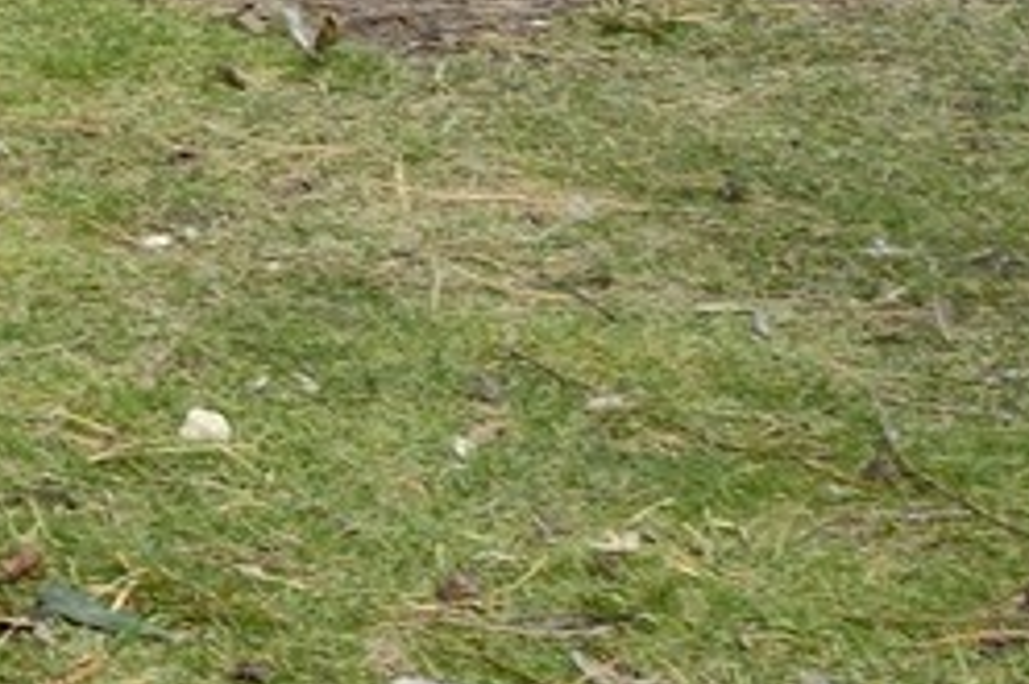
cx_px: -2037
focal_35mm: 310
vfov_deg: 4.3
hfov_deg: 6.1
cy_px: -1281
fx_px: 8855
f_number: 11
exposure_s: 1/320
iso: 400
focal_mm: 48
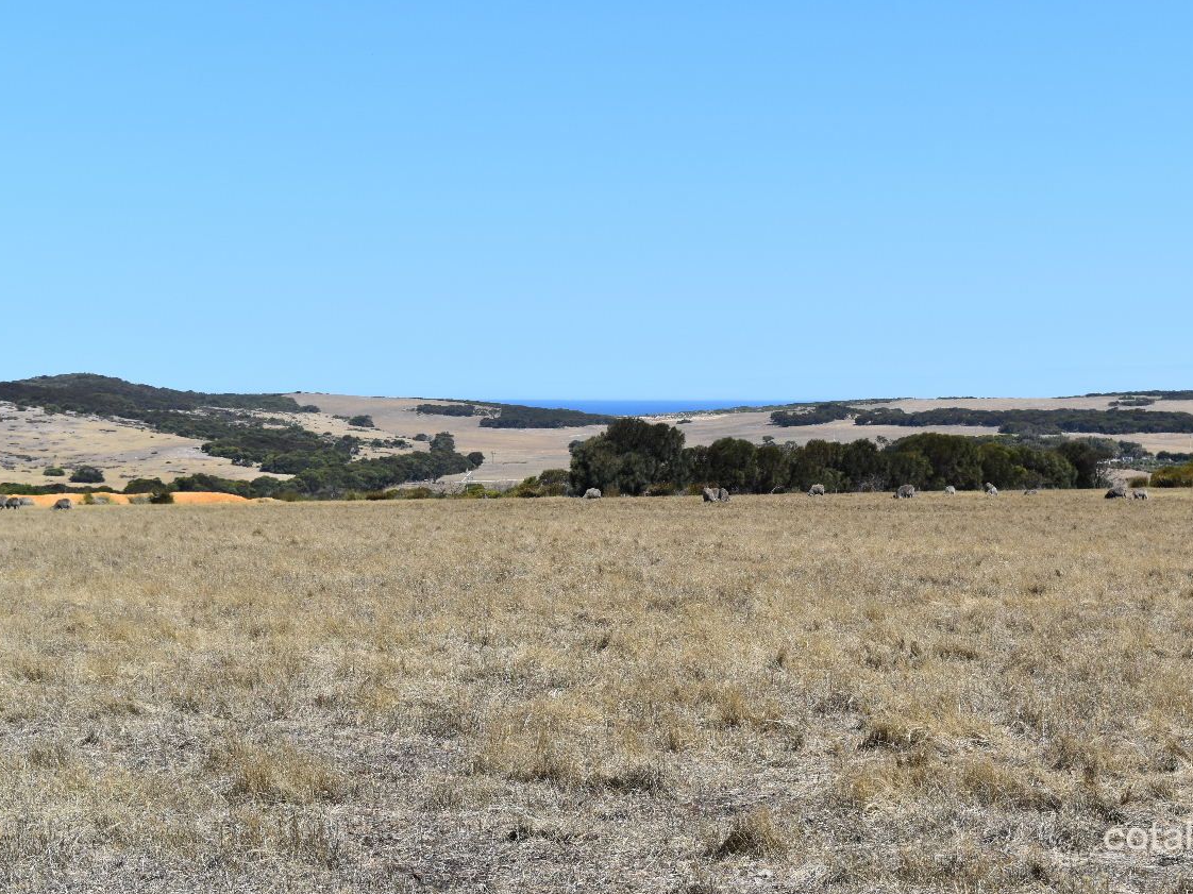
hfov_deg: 21.6
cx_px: 603
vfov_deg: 16.3
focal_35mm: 91
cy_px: 441
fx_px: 3120
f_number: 10
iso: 200
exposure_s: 1/400
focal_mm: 55
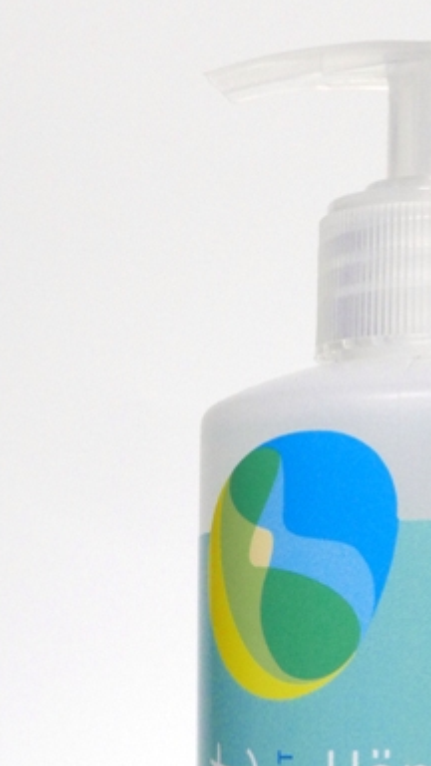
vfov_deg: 14.9
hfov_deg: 8.5
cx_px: 444
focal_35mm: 142
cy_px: 750
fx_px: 2885
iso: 1600
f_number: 16
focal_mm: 29.3
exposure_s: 1/80
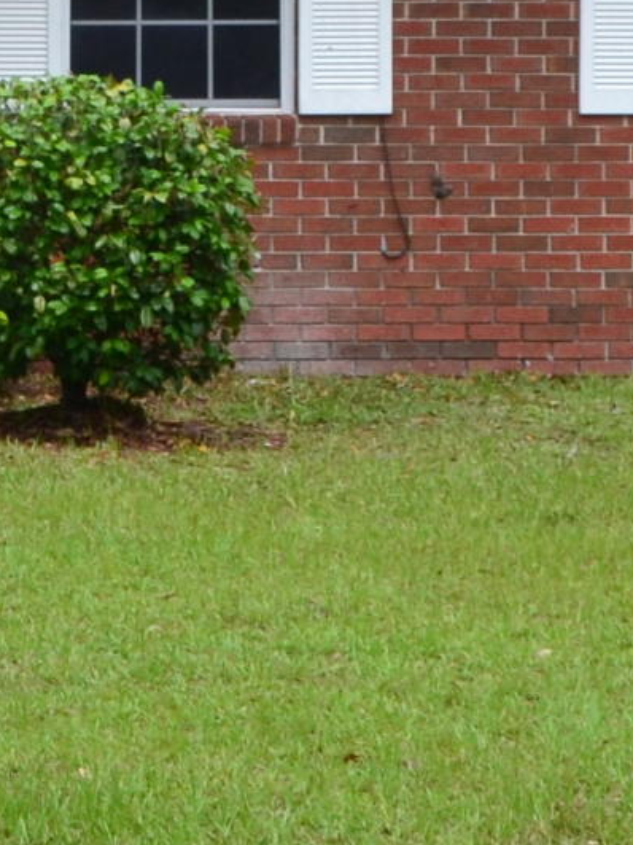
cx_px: -369
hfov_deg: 6.9
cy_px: 208
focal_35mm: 212
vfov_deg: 9.3
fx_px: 5171
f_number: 10
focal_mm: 26
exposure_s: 1/200
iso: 400
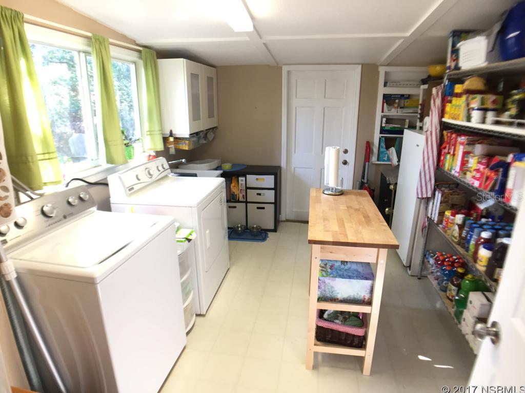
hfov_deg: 61.7
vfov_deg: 48.2
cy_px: 196
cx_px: 262
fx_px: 440
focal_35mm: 29
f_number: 2.2
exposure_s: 1/30
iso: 80
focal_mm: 4.15
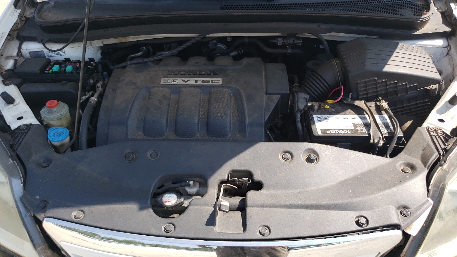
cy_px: 114
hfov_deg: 66.1
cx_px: 229
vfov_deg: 40.1
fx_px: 351
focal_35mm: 29
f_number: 1.5
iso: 50
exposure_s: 1/1111
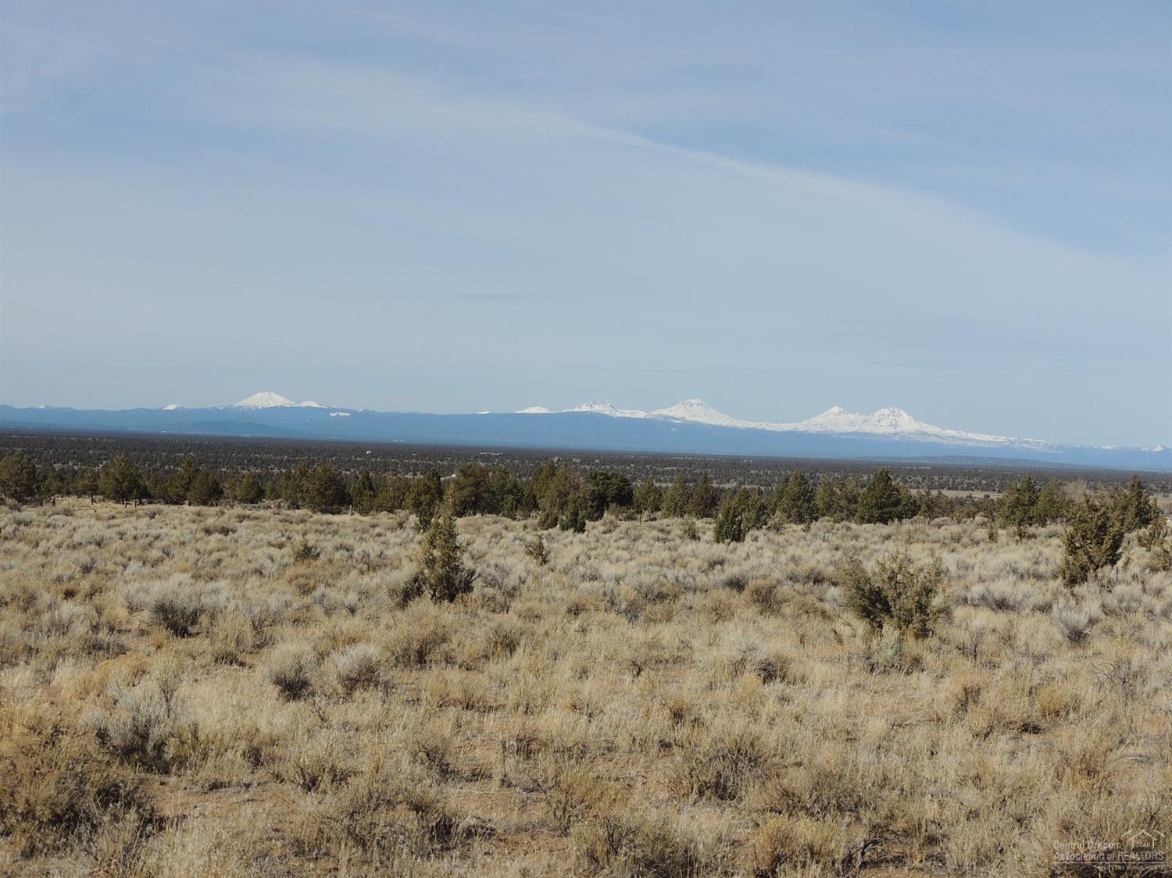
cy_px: 439
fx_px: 1591
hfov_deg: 40.4
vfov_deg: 30.9
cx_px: 586
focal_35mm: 47
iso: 100
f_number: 3.9
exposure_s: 1/1250
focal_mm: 8.3
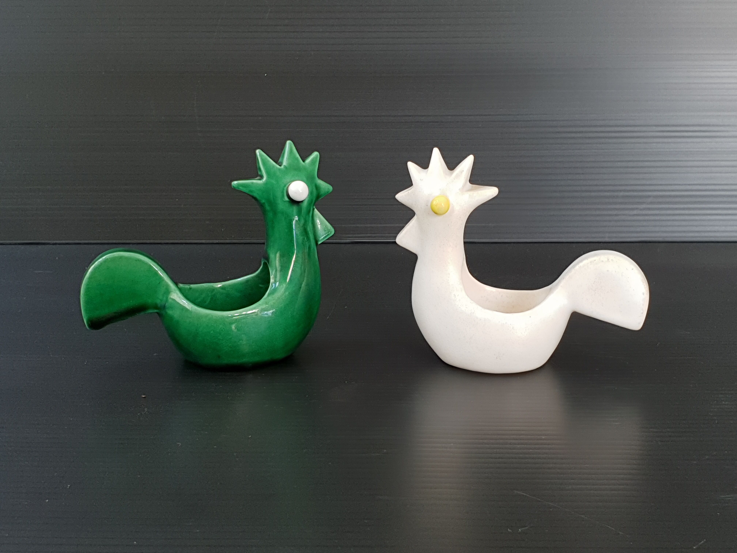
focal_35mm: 26
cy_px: 276
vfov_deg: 53.1
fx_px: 554
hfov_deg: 67.3
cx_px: 368
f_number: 2.4
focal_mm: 4.3
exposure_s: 1/50
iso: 100
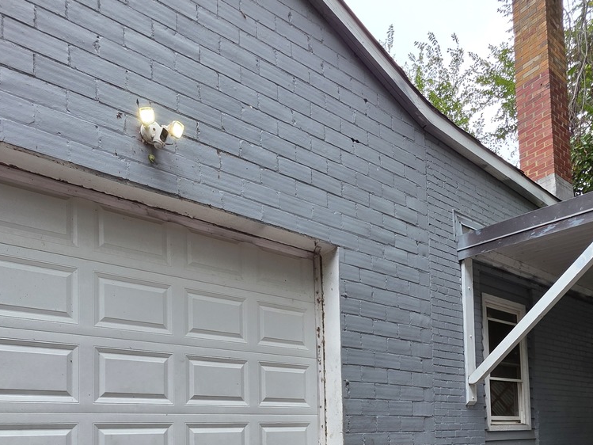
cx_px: 269
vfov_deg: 48.5
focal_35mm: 25
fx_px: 428
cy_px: 409
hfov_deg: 69.2
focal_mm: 2.2
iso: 25
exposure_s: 1/120
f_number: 1.9
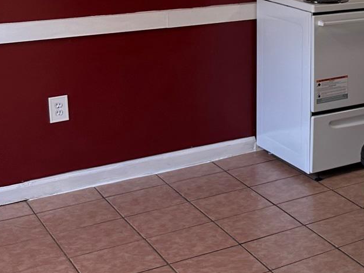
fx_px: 820
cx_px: 520
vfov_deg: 18.2
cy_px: -27
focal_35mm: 78
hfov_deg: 21.6
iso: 64
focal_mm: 6.86
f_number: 1.78
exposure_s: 1/120
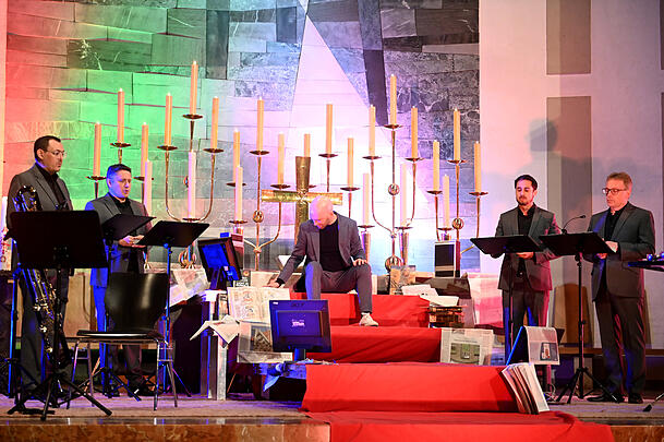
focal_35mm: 66
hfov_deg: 30.5
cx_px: 332
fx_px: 1216
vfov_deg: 20.6
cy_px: 221
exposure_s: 1/60
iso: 3200
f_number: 4
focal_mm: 66
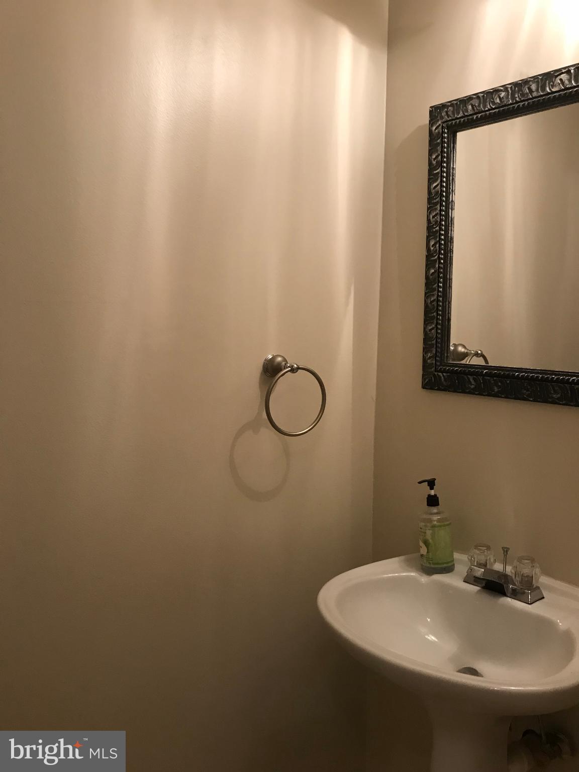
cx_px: 290
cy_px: 386
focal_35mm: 28
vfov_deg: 63.4
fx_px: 624
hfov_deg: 49.7
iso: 40
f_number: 1.8
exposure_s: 1/15
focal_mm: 3.99
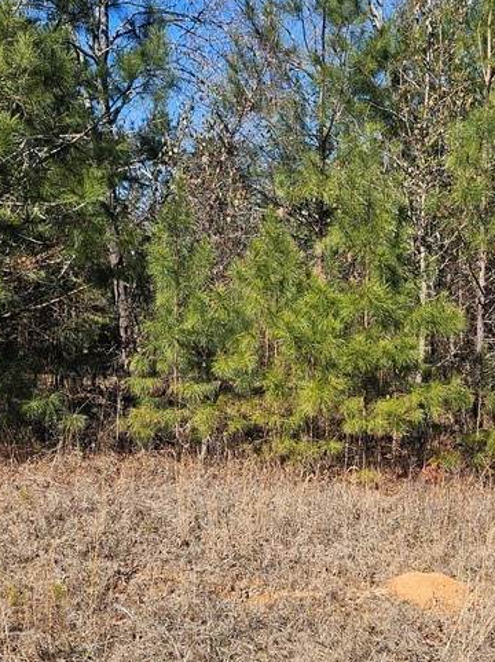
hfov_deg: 29.6
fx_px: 935
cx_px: 290
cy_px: 343
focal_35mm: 49
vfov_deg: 38.9
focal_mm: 5.4
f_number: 1.8
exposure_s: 1/1300
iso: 25
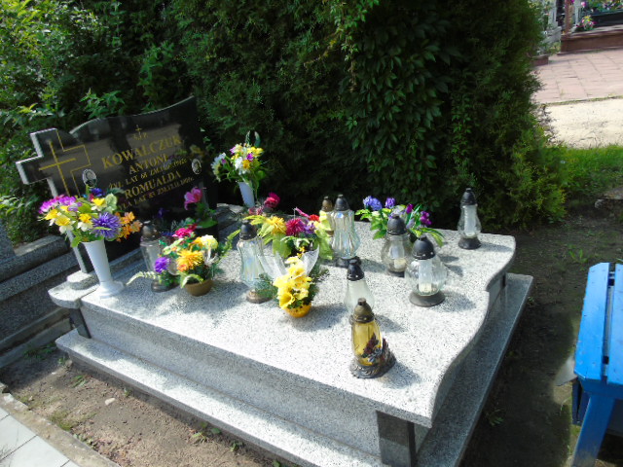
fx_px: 450
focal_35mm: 25
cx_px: 312
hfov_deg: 69.4
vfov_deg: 54.9
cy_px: 234
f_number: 3.4
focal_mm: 4.4
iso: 80
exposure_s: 1/250
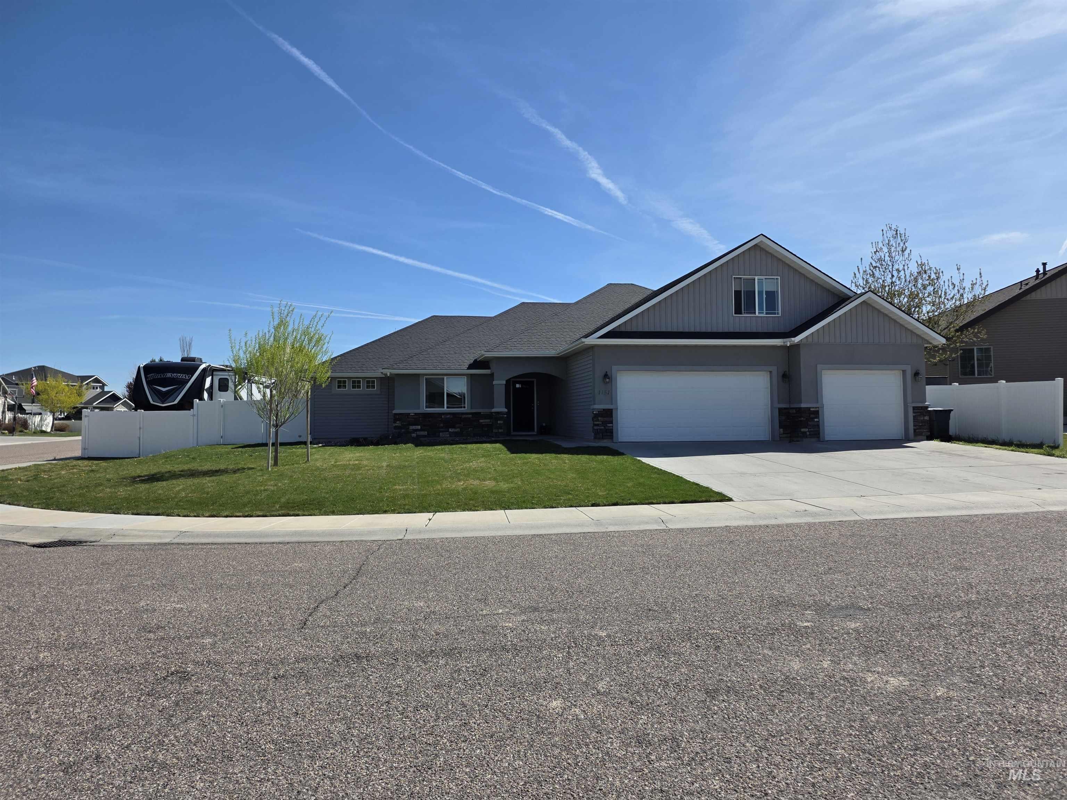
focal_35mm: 23
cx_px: 534
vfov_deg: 58.9
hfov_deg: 73.9
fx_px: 709
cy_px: 400
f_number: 1.7
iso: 80
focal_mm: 6.25
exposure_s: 1/7944
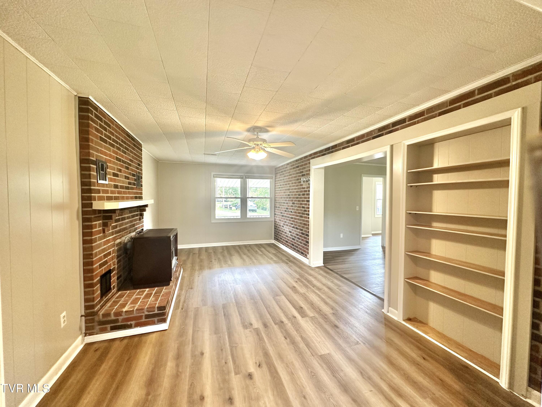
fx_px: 219
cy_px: 204
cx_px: 271
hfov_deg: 102.1
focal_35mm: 14
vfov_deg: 85.7
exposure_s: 1/60
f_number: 2.2
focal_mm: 2.22
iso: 160
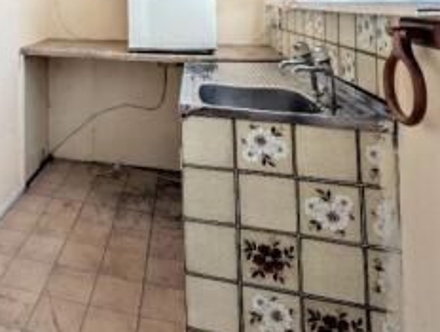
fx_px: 382
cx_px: 55
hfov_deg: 53.4
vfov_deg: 39.4
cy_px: -24
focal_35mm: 30
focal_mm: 2.02
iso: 52
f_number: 1.7
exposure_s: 1/154
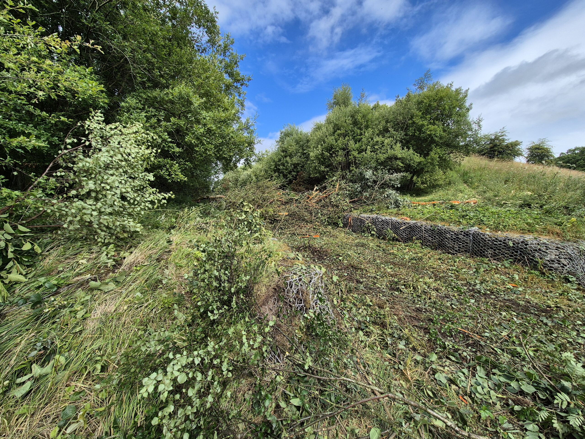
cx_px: 292
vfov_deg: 89.9
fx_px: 220
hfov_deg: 106.2
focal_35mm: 13
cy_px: 220
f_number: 2.2
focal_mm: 2.2
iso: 50
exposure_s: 1/1176
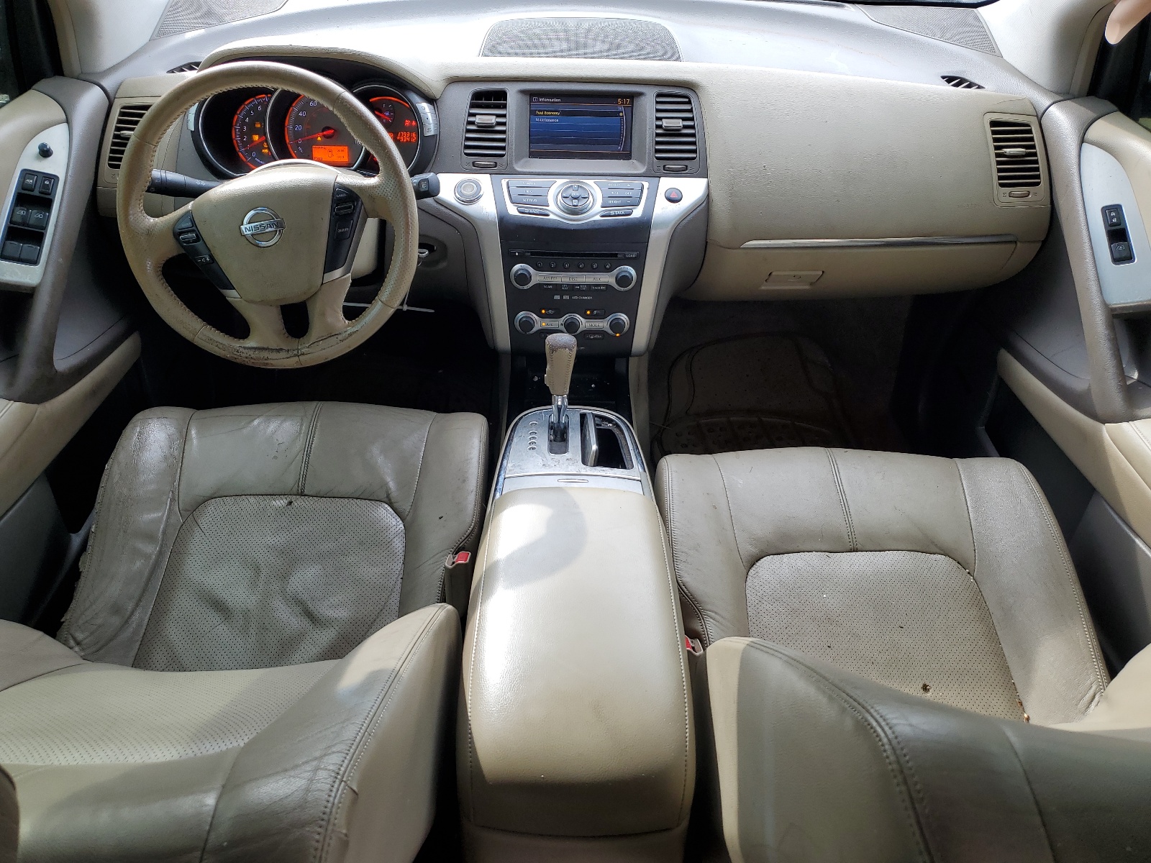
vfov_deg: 53.1
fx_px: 865
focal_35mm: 26
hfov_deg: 67.3
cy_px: 432
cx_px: 576
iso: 50
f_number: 1.5
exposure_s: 1/213
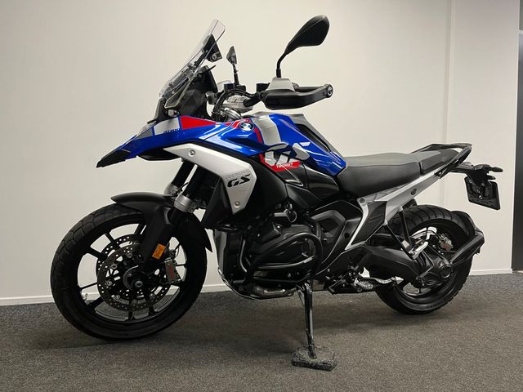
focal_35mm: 26
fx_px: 393
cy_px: 196
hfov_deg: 67.3
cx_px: 262
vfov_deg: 53.1
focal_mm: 5.1
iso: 100
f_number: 1.6
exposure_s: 1/50
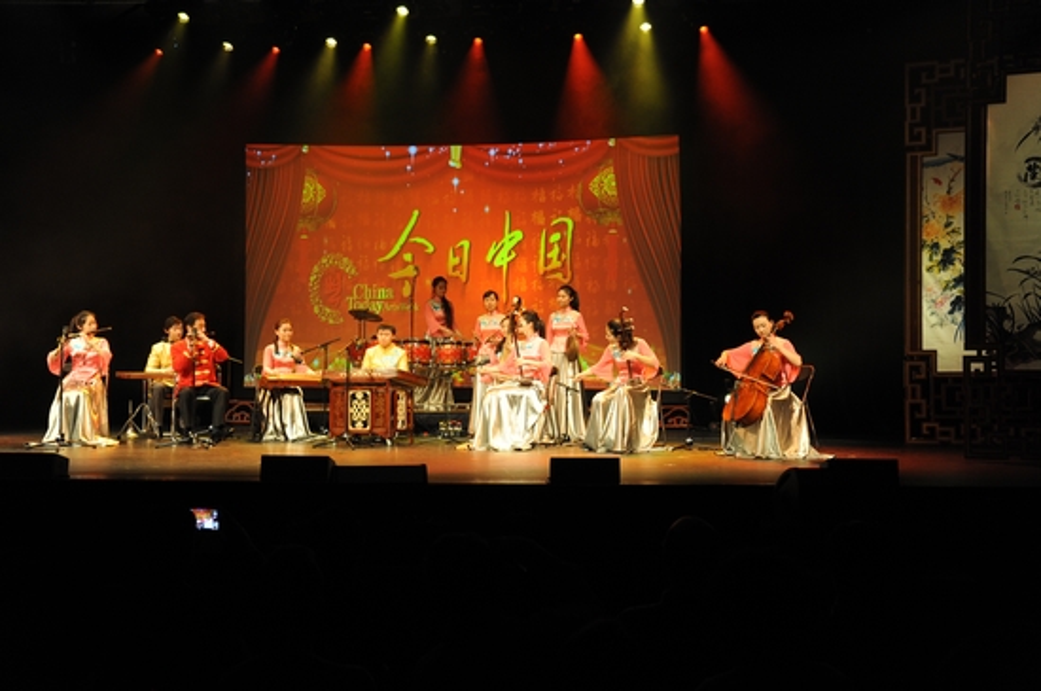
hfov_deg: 42.8
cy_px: 346
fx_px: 1328
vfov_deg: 29.2
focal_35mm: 46
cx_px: 520
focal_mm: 46
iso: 1600
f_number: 4.5
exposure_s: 1/80
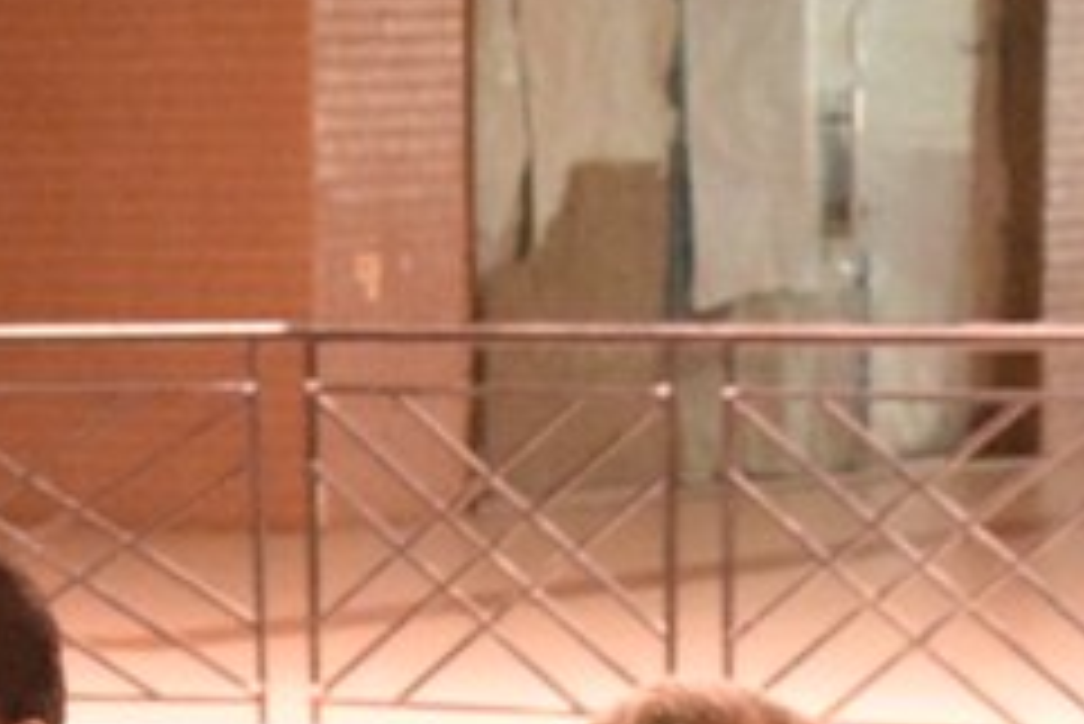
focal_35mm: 221
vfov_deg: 6.1
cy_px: 1432
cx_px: 81
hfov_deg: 9.3
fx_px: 6658
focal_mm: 52
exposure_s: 1/250
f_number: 11
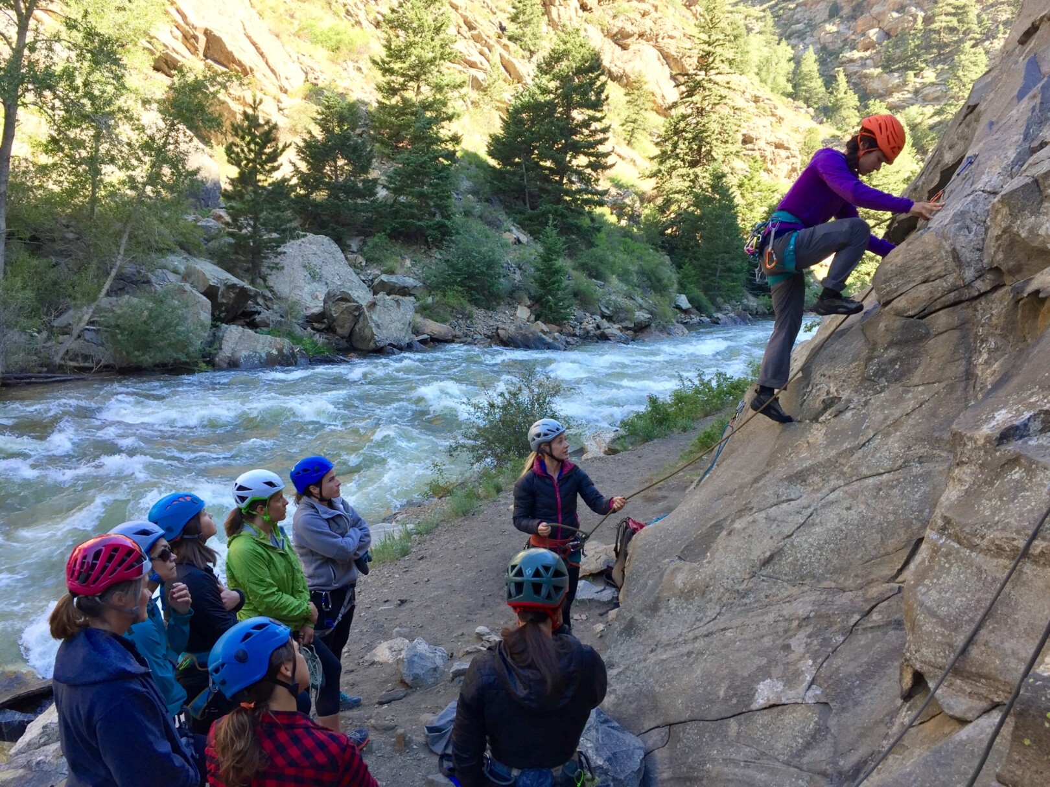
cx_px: 525
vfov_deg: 48.2
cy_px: 394
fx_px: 880
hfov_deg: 61.7
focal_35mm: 29
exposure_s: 1/127
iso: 32
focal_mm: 4.15
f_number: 2.2
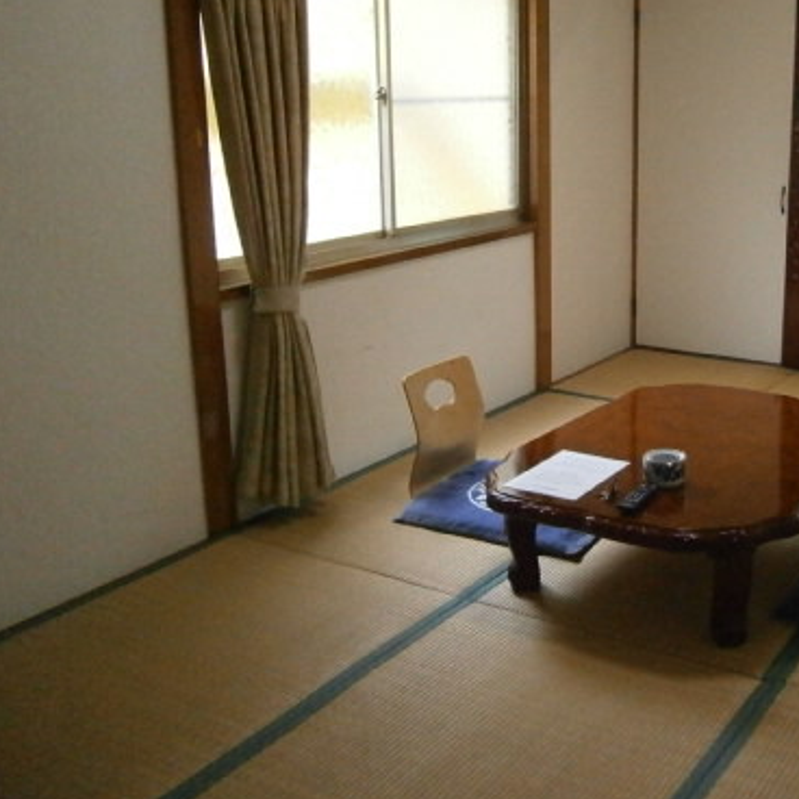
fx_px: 1045
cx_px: 647
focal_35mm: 40
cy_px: 343
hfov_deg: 40.1
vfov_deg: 41.8
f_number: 2.8
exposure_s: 1/200
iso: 800
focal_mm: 4.7
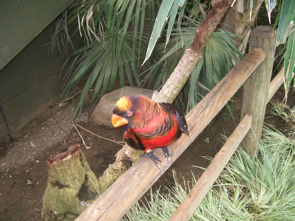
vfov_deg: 40.7
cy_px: 110
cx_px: 148
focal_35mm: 35
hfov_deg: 52.6
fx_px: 298
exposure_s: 1/64
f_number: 2.8
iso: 80
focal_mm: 5.8
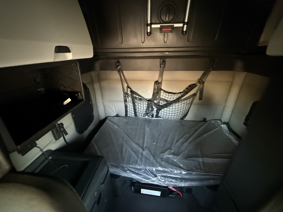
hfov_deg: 102.1
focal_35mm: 14
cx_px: 142
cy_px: 106
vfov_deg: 85.7
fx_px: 114
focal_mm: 2.22
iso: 1600
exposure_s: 1/35
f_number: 2.2
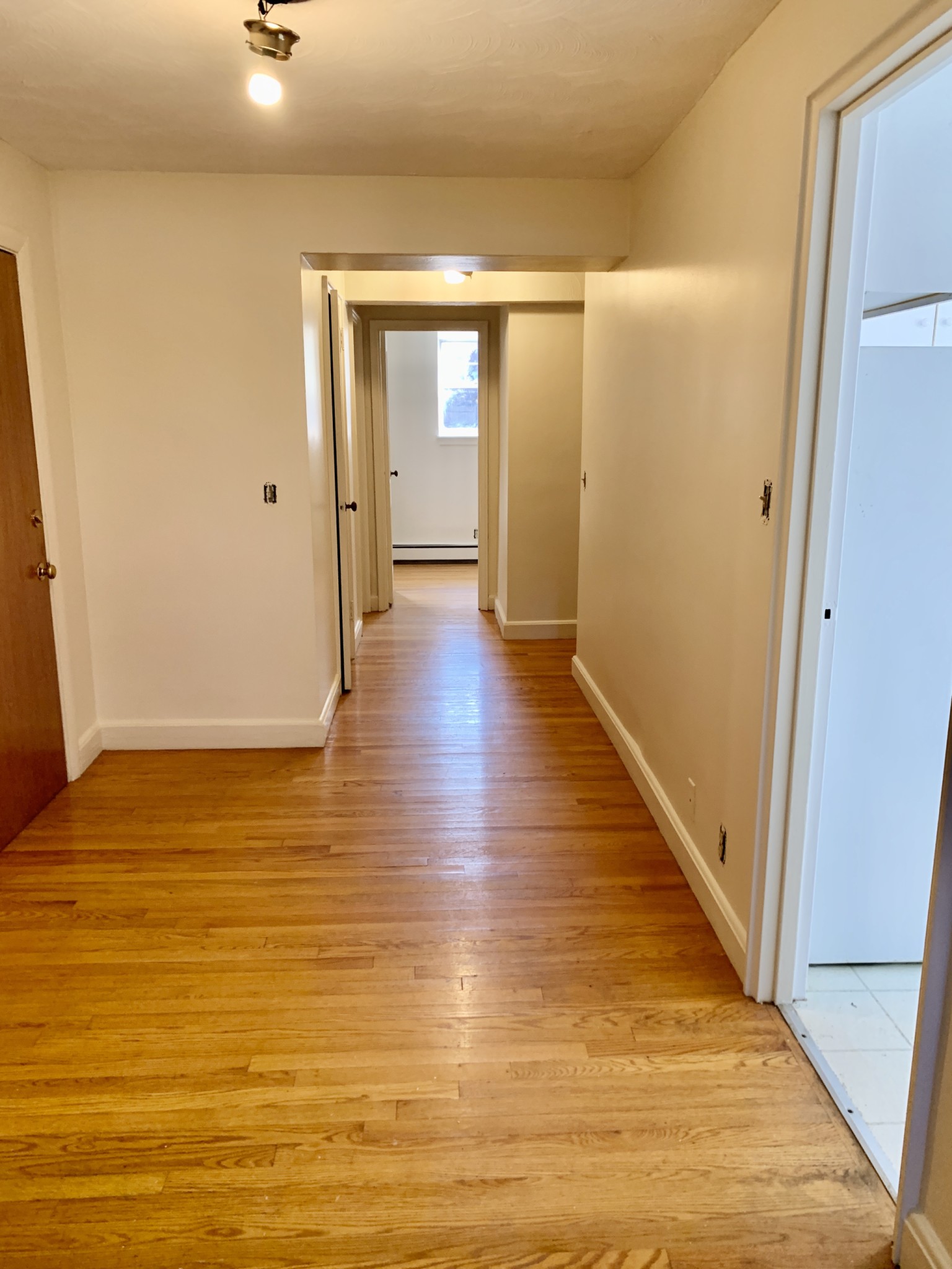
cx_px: 476
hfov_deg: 53.1
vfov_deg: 67.3
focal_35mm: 26
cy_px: 634
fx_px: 953
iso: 125
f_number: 1.8
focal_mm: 4.25
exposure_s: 1/60
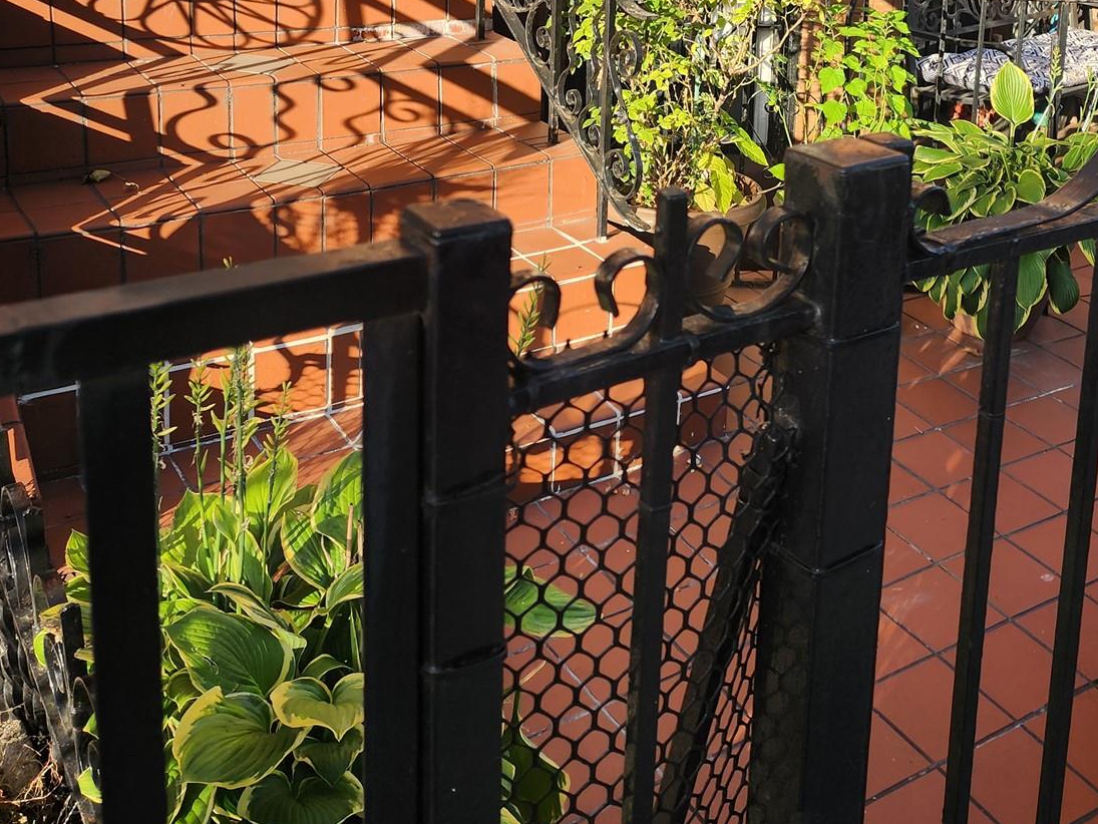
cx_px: 763
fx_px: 1364
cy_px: 83
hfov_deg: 43.0
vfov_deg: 32.0
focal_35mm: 43
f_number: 1.8
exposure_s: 1/180
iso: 12
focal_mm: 6.4
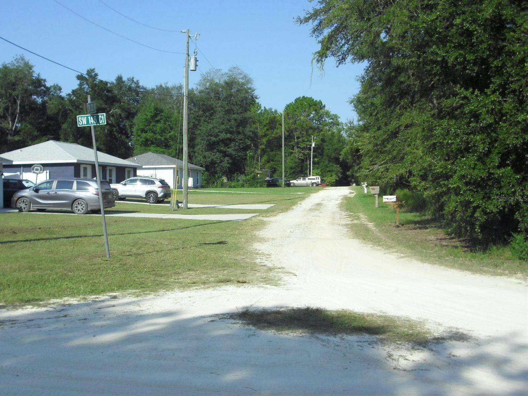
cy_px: 198
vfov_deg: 37.7
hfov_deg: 49.0
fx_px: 580
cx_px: 264
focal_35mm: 38
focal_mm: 6.2
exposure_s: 1/250
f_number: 8
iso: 100
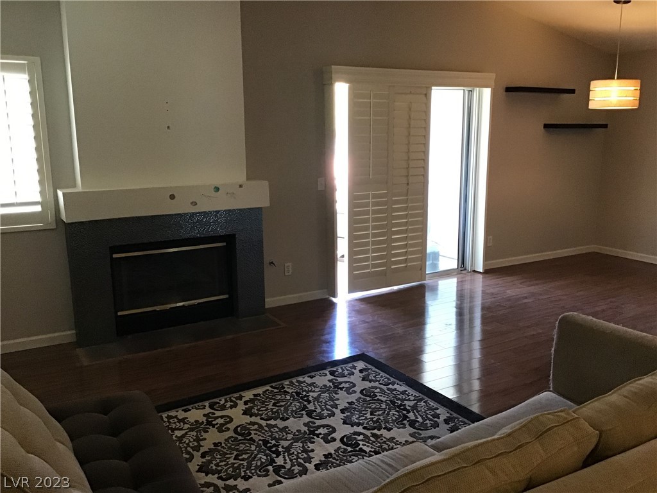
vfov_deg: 45.4
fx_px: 588
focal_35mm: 31
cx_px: 328
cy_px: 246
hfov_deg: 58.4
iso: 200
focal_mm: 3.3
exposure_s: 1/30
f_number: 2.4
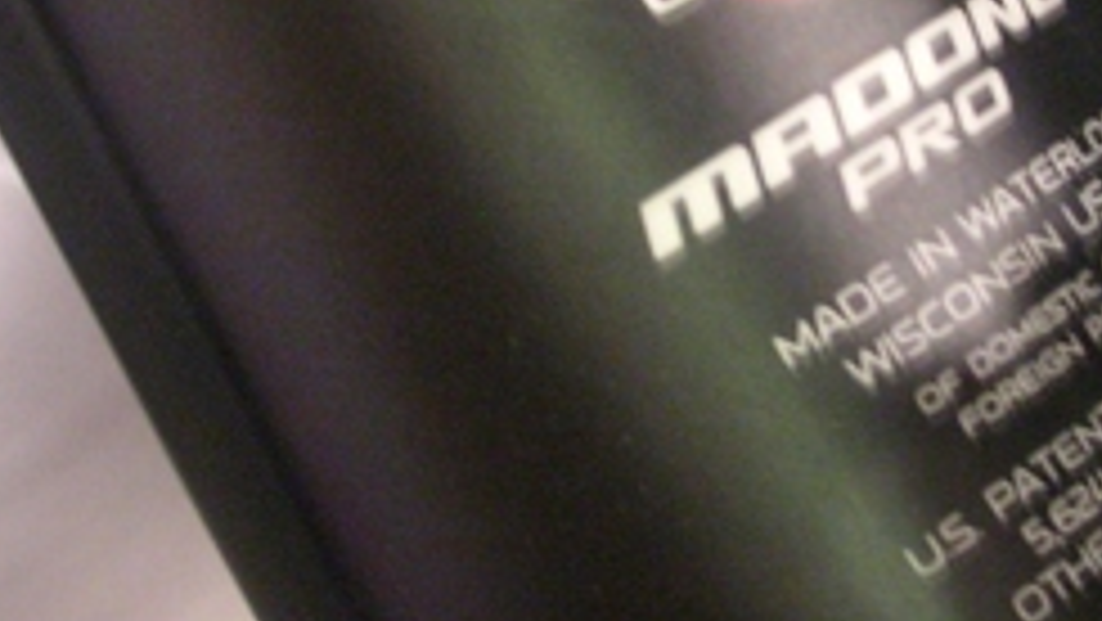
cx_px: 720
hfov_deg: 19.6
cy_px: 196
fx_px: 3186
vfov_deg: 11.1
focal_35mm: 109
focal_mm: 5.8
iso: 200
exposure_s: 1/2.7
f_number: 3
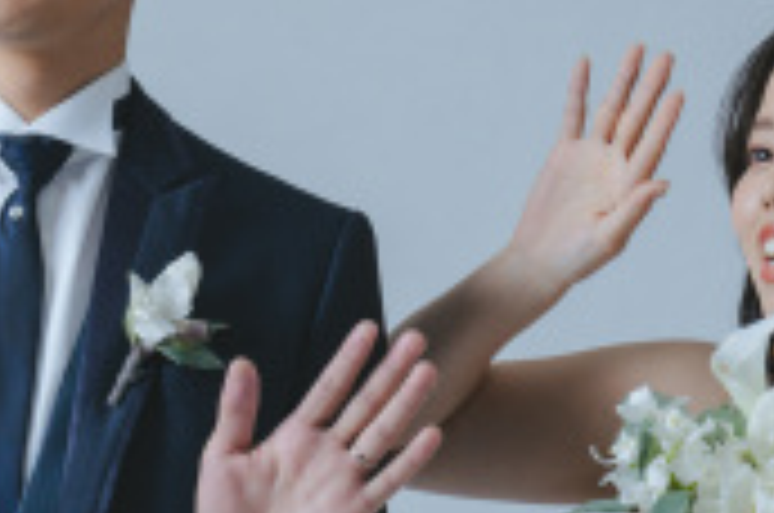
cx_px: 22
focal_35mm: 326
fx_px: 6996
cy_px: 475
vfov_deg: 4.2
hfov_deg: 6.3
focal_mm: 70
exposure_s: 1/125
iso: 200
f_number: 5.6
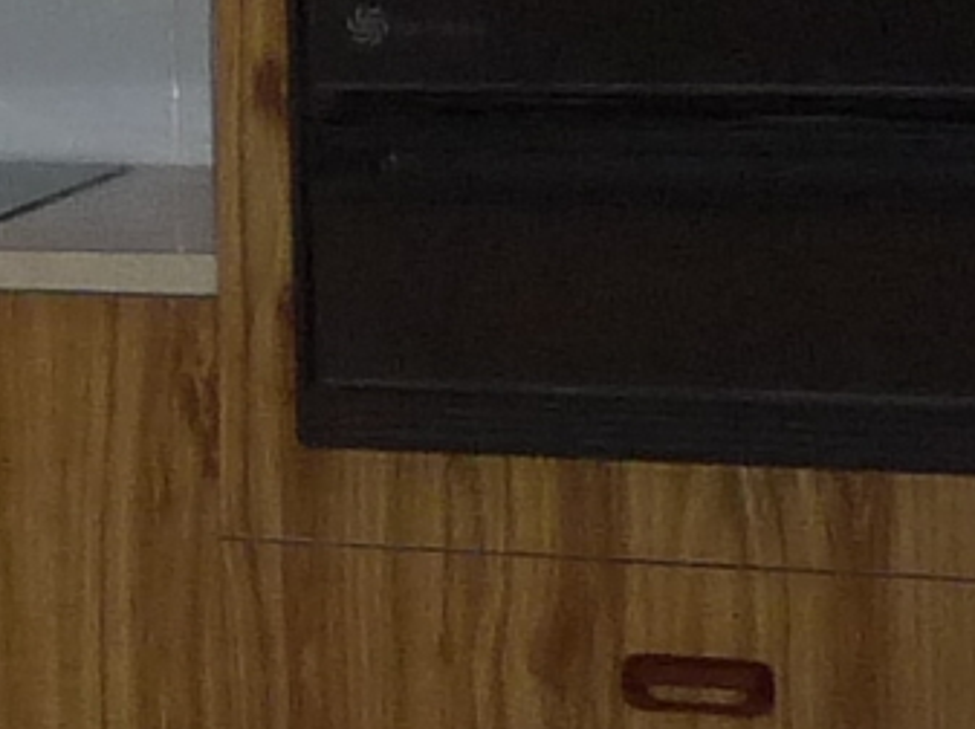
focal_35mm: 213
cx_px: -1499
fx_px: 5993
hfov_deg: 8.4
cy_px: -14
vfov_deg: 6.9
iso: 200
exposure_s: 1/60
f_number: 2.8
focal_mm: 4.4
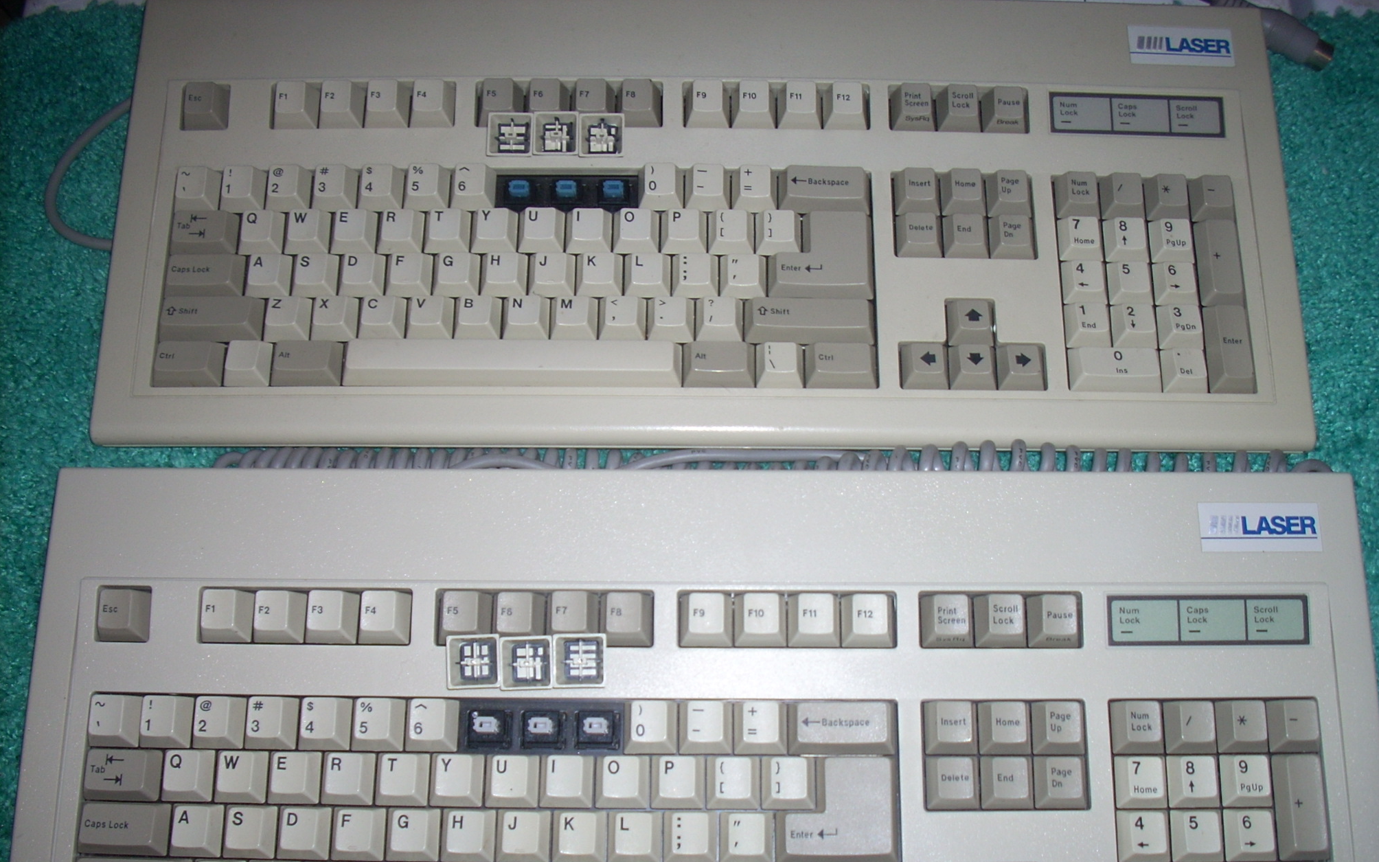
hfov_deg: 49.3
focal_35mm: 40
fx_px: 1503
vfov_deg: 31.9
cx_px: 700
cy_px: 523
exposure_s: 1/60
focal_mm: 6.2
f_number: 2.8
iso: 64
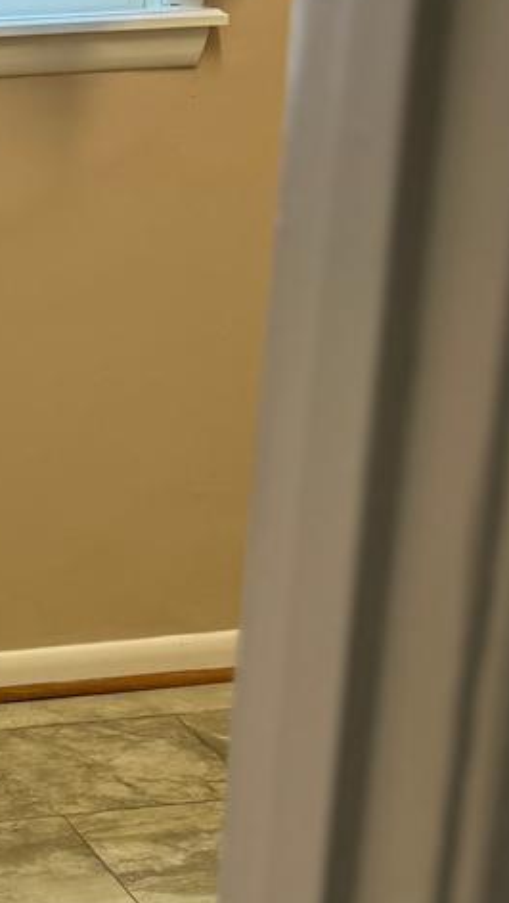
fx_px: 2037
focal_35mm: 85
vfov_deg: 24.9
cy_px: 616
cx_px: -396
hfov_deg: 13.0
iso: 100
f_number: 1.78
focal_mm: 6.76
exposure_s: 1/126
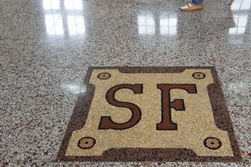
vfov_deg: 28.0
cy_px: 61
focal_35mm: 48
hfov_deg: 40.9
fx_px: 335
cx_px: 153
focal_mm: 35
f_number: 7.1
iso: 800
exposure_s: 1/60
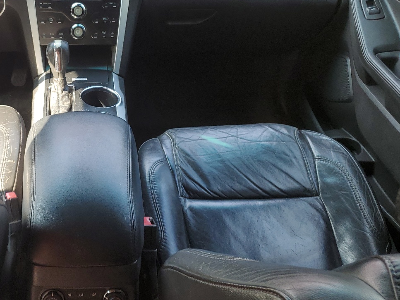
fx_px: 497
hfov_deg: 42.1
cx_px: 86
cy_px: 97
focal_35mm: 43
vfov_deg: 33.3
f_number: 1.5
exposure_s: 1/139
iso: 50
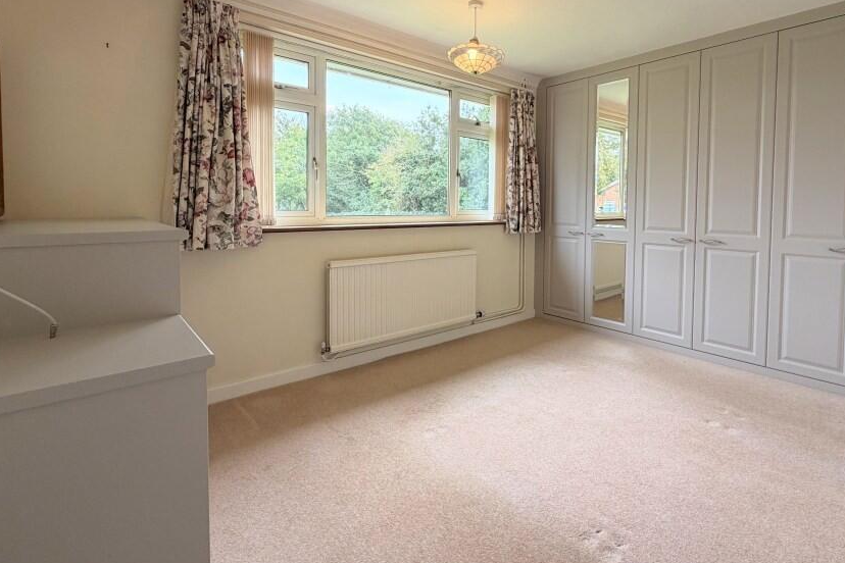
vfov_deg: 66.6
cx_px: 468
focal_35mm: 18
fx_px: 422
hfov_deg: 89.7
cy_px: 219
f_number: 2.2
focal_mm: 2.22
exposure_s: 1/121
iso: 100
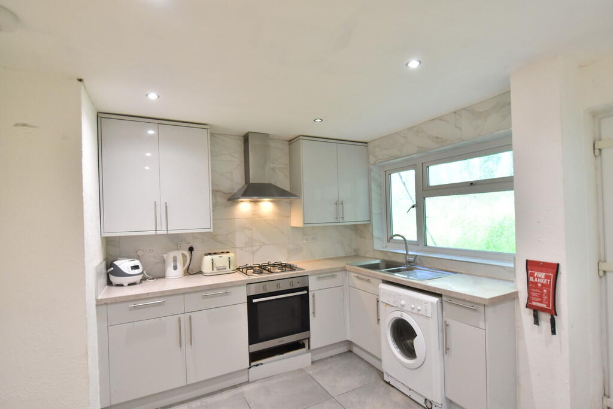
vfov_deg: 72.1
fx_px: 281
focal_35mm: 16
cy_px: 204
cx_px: 306
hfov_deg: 95.0
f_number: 3.5
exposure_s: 1/25
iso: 500
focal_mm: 11
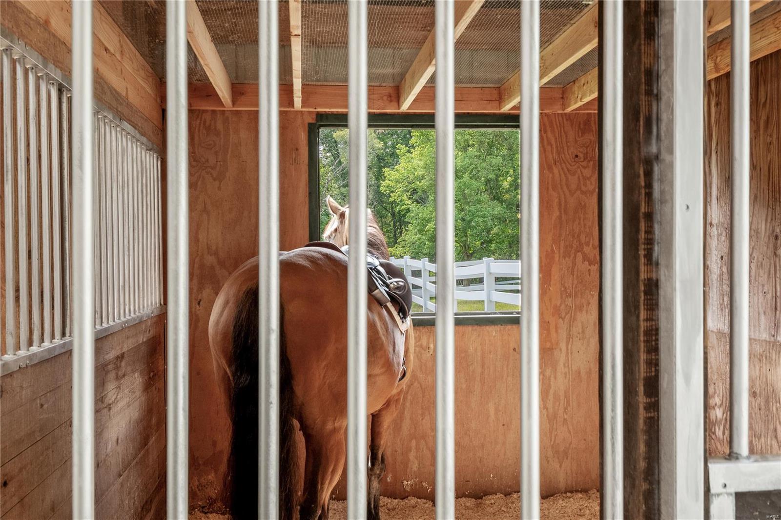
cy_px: 260
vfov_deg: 36.9
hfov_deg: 53.1
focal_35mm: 36
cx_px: 390
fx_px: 781
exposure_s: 1/30
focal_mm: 18
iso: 400
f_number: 8
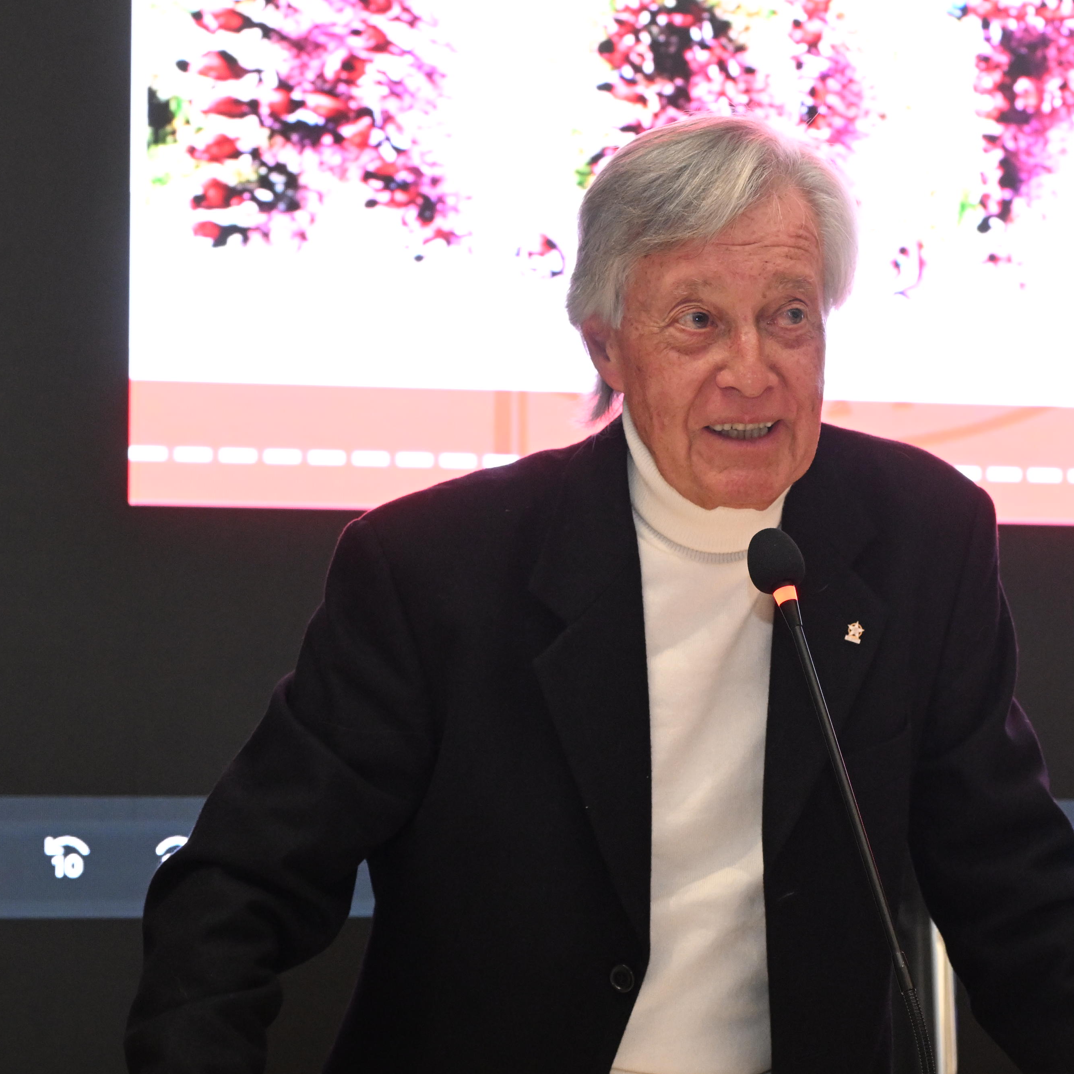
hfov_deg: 15.4
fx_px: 3967
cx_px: 750
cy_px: 538
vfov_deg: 15.4
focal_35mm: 113
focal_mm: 59
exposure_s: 1/100
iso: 2500
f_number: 5.6
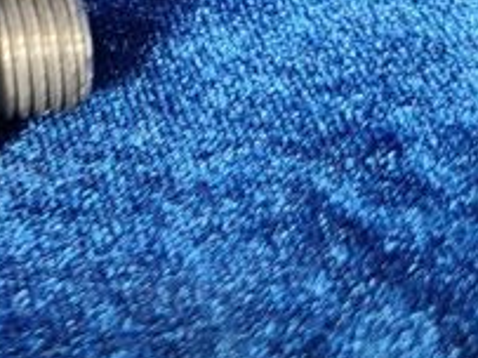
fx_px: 1808
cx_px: -261
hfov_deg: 14.0
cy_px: -398
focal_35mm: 131
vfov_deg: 10.3
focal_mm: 5.4
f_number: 1.8
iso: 200
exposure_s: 1/60
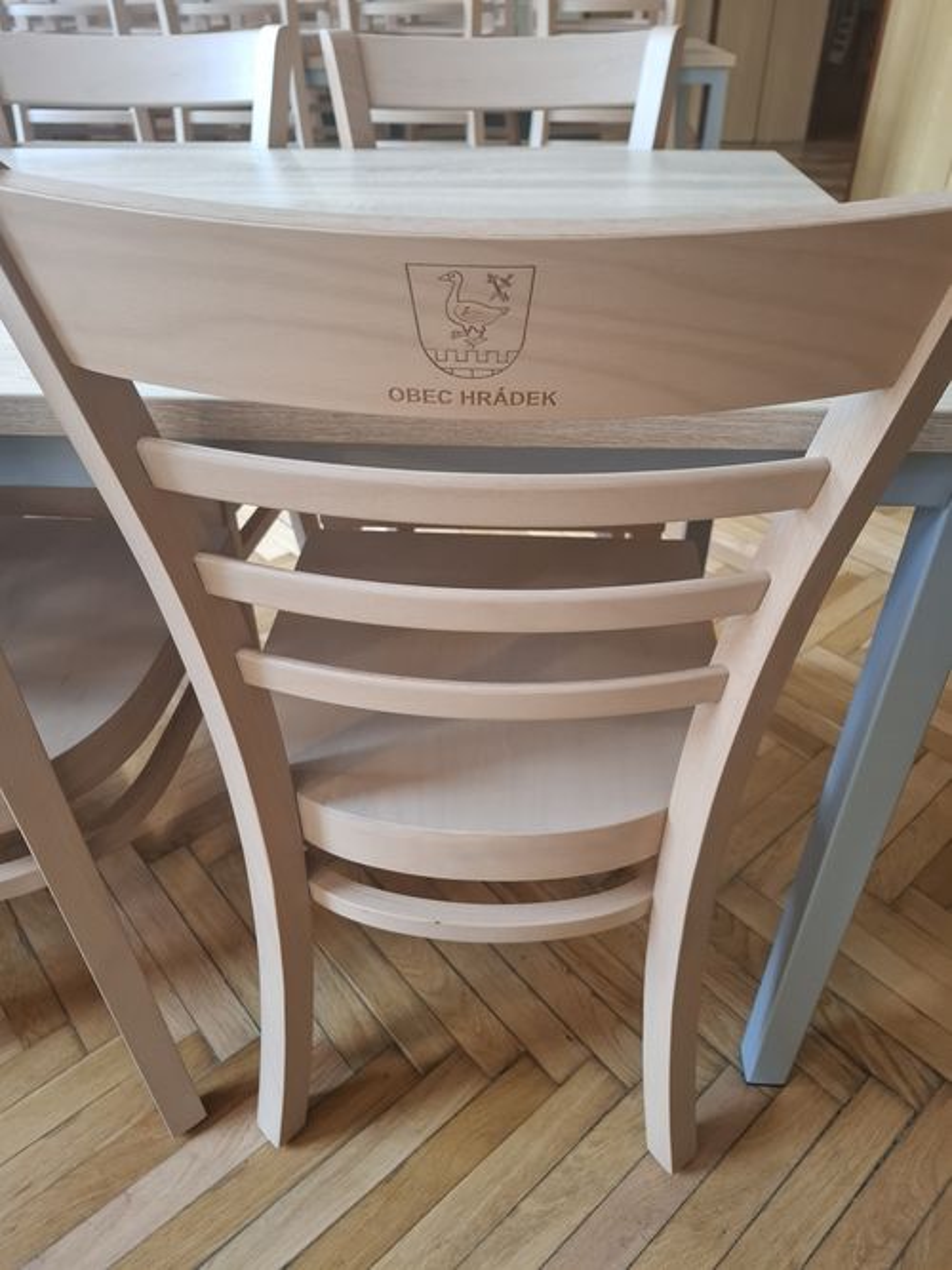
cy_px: 635
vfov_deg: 73.9
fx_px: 844
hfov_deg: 58.9
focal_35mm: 23
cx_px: 476
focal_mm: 5.54
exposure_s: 1/24
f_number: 1.8
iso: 400
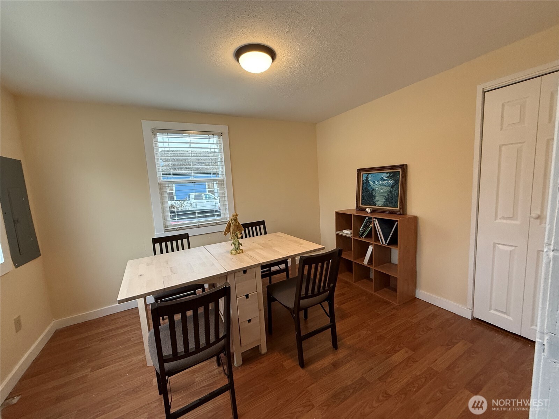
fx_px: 226
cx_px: 280
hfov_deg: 102.1
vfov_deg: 85.7
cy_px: 210
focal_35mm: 14
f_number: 2.2
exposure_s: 1/120
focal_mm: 2.22
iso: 250
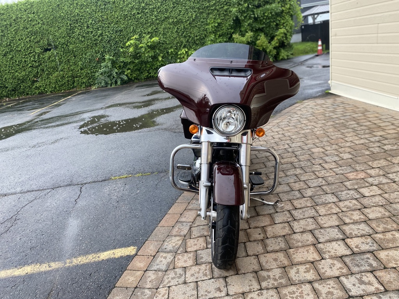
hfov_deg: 67.3
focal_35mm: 26
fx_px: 300
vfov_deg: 53.1
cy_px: 150
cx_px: 200
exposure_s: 1/122
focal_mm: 4.25
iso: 40
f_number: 1.8
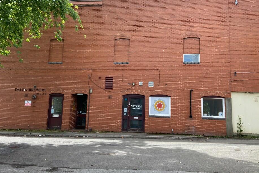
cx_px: 140
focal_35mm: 30
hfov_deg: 61.8
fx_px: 216
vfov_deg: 43.5
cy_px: 77
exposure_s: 1/552
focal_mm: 4.25
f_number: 1.8
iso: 32
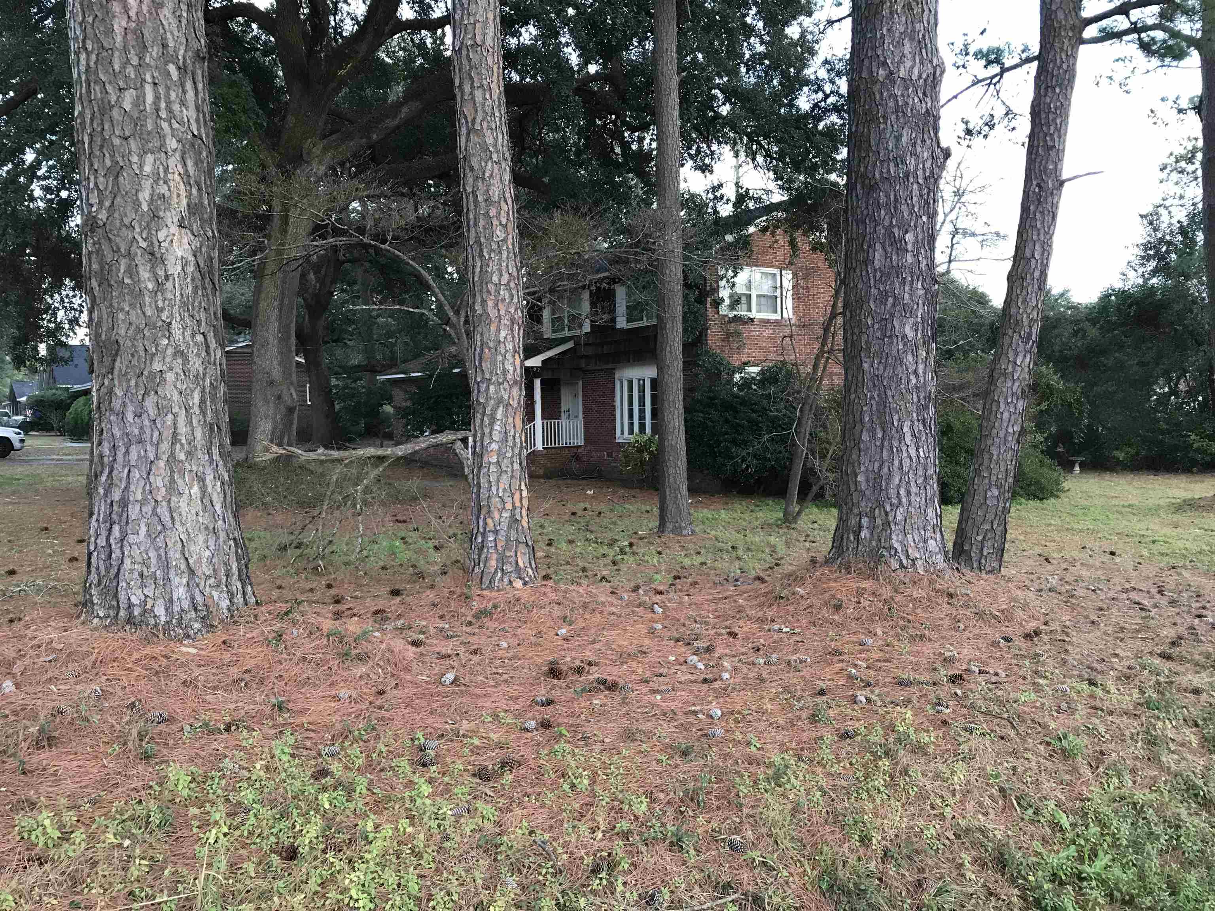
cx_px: 608
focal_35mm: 28
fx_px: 983
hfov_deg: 63.4
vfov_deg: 49.7
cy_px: 456
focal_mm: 3.99
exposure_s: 1/30
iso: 40
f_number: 1.8
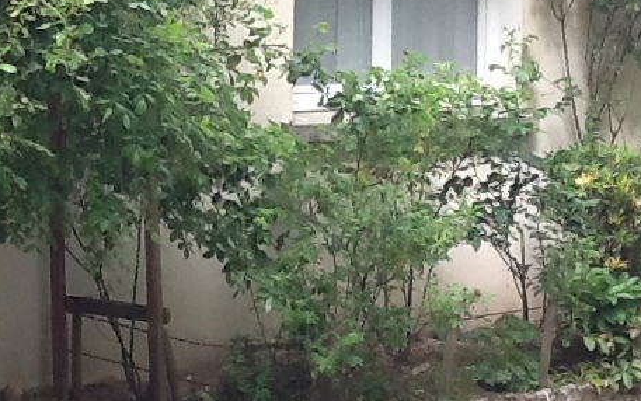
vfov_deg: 13.3
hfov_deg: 21.2
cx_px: 332
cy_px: 147
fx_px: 1713
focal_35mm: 98
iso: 40
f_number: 2.4
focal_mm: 2.03
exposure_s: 1/204
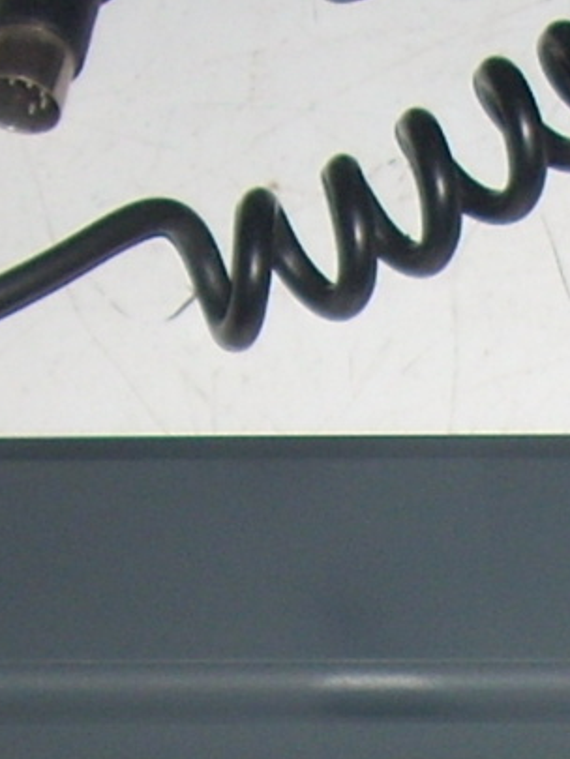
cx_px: 720
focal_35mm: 187
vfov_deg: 10.3
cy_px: 1033
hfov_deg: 7.9
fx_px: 4103
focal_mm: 6.2
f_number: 2.8
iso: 64
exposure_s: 1/60
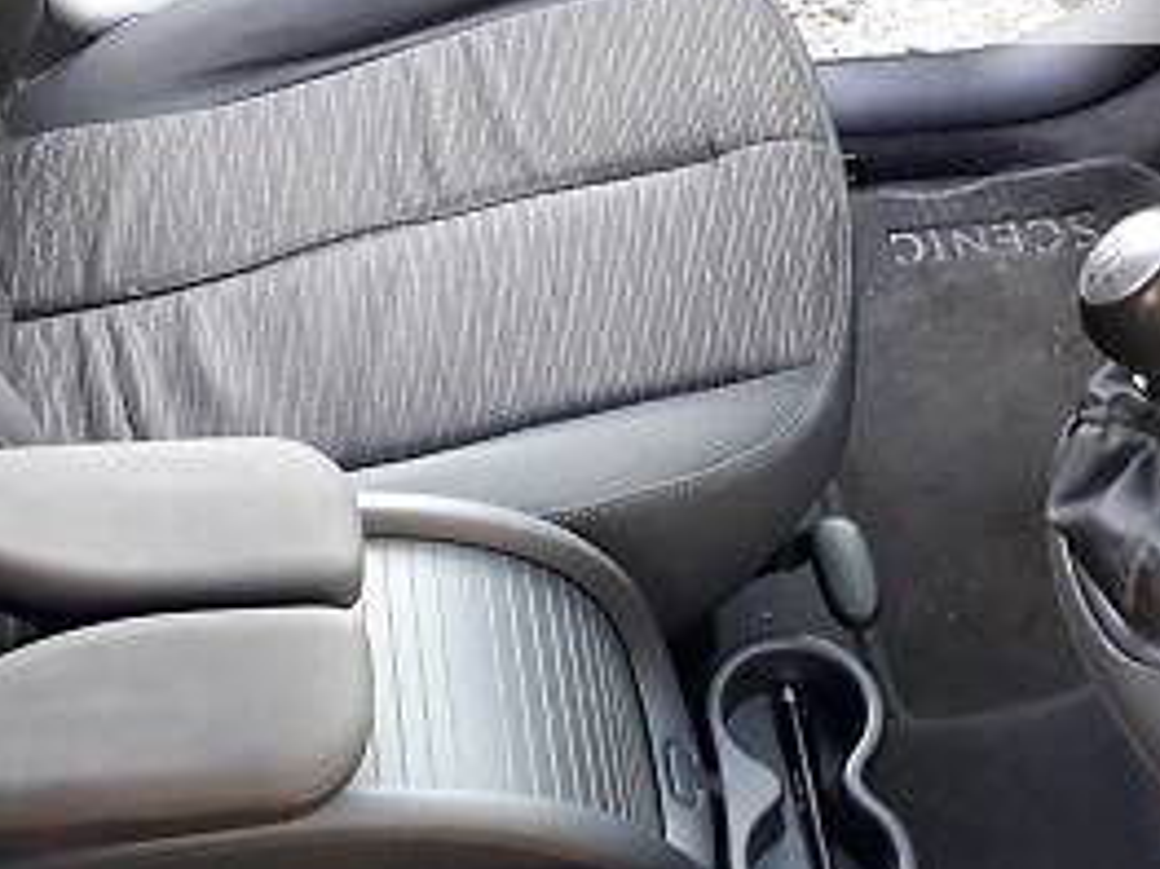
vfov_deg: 27.1
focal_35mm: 53
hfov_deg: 36.0
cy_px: 655
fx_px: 1775
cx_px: 428
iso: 200
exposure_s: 1/50
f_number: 1.9
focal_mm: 3.6
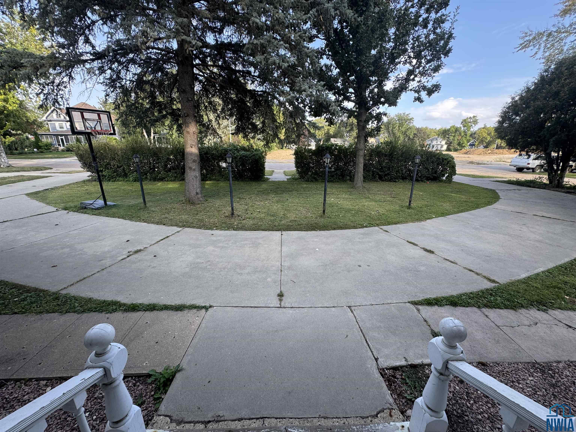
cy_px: 216
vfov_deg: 85.7
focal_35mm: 14
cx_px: 288
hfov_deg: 102.1
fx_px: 233
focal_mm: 2.22
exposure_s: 1/146
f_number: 2.2
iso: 40
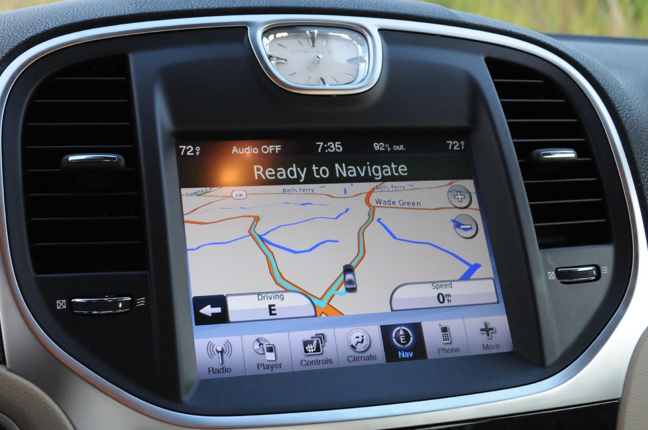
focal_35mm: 54
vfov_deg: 25.0
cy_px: 196
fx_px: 971
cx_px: 311
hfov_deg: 36.9
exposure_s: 1/400
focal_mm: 28
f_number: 5.6
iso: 2000
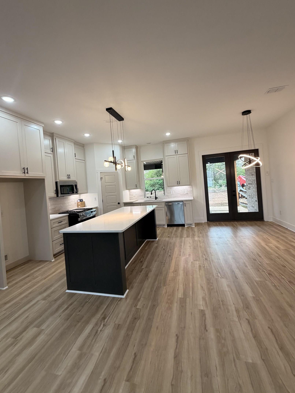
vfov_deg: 98.1
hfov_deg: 81.8
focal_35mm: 15
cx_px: 146
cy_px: 187
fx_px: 170
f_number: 2.2
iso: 200
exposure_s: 1/120
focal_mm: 2.22
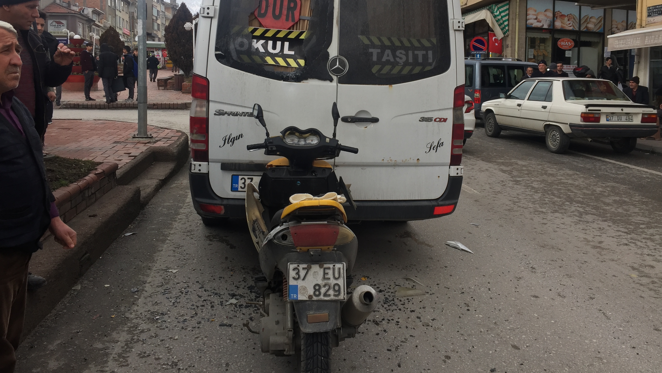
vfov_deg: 36.3
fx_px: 562
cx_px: 333
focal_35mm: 32
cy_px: 128
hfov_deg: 61.0
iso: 32
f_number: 2.2
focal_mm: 4.15
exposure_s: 1/399
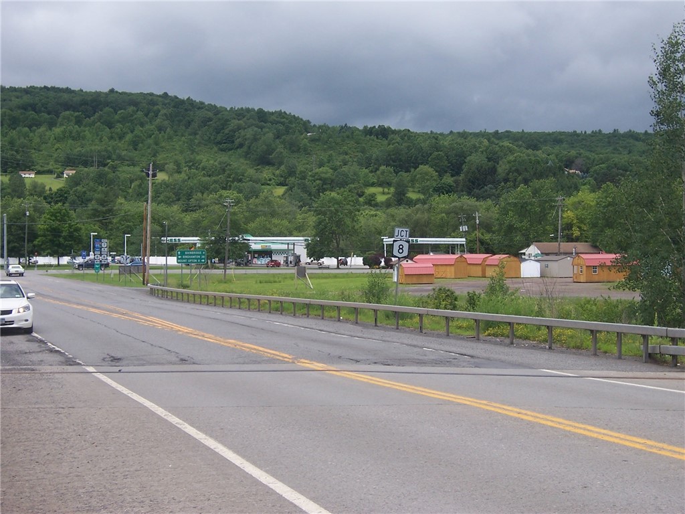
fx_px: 1187
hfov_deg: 32.2
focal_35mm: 60
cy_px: 257
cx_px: 342
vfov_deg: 24.4
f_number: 4.8
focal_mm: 10
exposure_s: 1/500
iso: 80
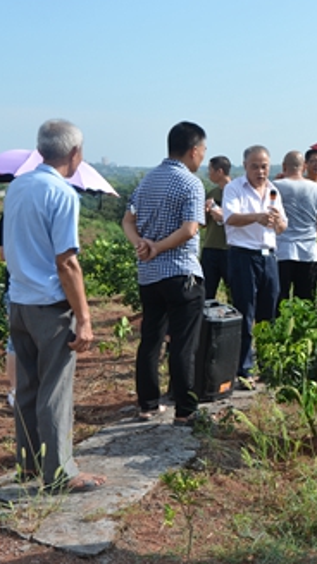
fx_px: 1003
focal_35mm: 67
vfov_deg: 31.5
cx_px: 317
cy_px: 283
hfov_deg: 17.5
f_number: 8
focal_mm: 28
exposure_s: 1/250
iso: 140
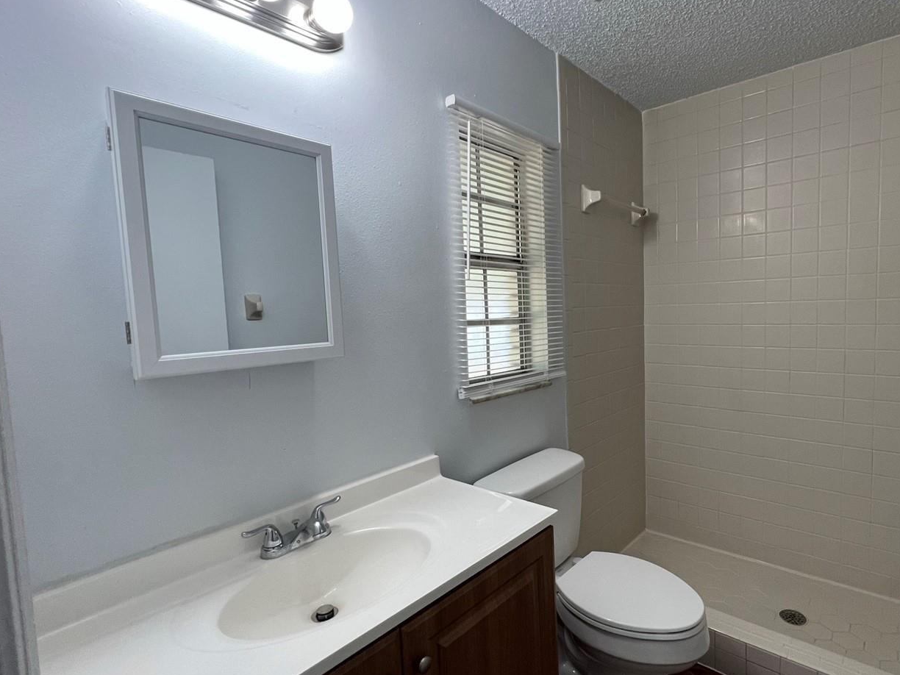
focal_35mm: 17
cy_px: 343
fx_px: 442
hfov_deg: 89.7
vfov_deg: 74.7
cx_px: 545
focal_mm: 1.57
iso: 160
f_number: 1.8
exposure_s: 1/120
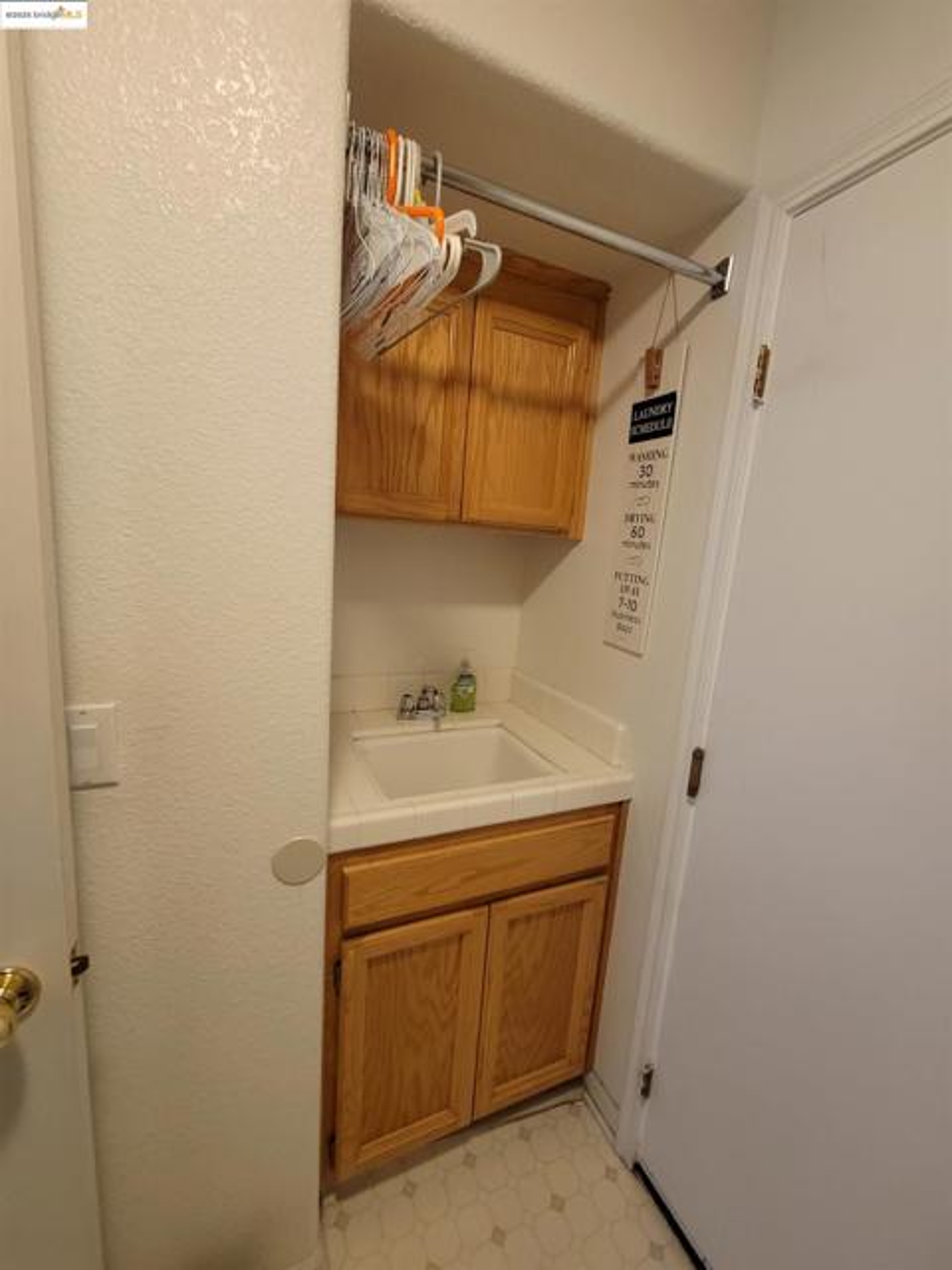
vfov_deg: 106.2
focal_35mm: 13
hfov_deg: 89.9
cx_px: 476
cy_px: 635
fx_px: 477
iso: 500
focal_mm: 2.2
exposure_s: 1/30
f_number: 2.2
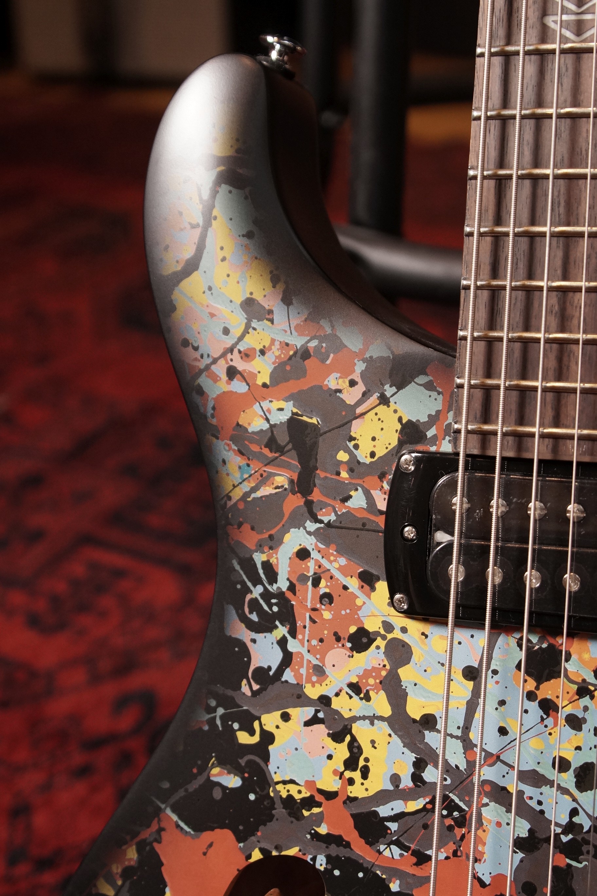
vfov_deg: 37.9
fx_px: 1306
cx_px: 298
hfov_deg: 25.8
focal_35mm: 52
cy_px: 448
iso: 800
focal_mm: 35
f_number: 5
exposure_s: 1/100
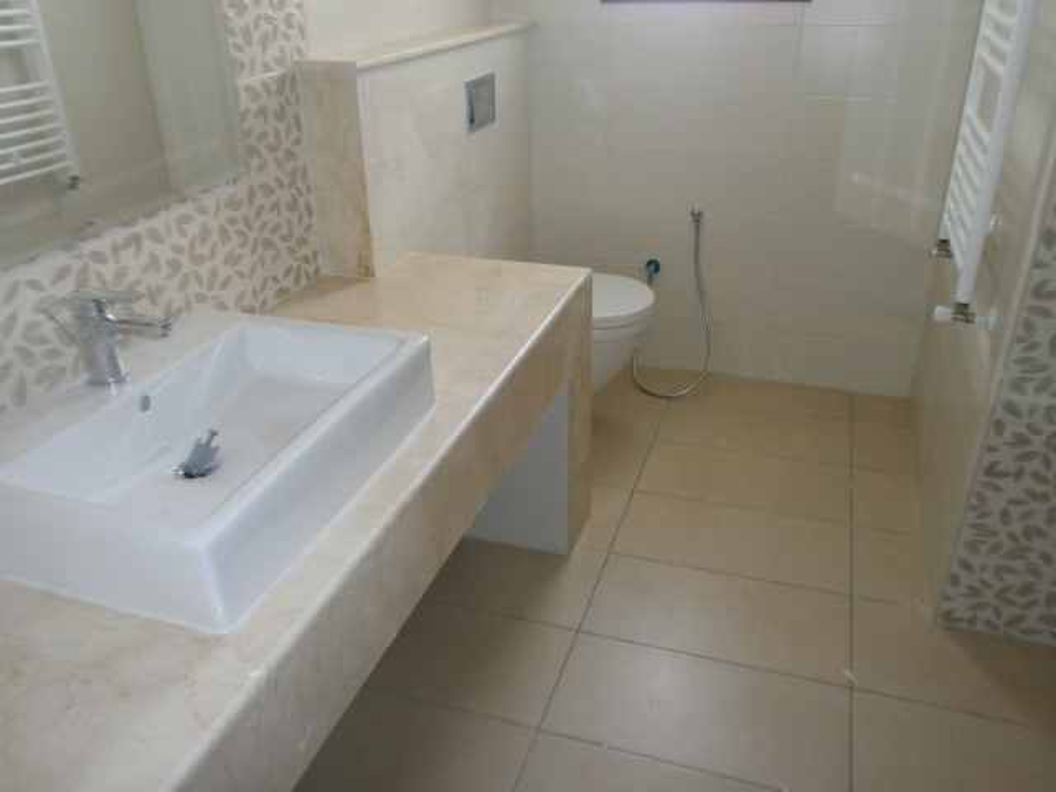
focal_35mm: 27
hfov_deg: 65.3
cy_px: 396
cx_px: 528
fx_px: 824
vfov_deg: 51.4
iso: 125
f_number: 2.9
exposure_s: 1/30
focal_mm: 4.8
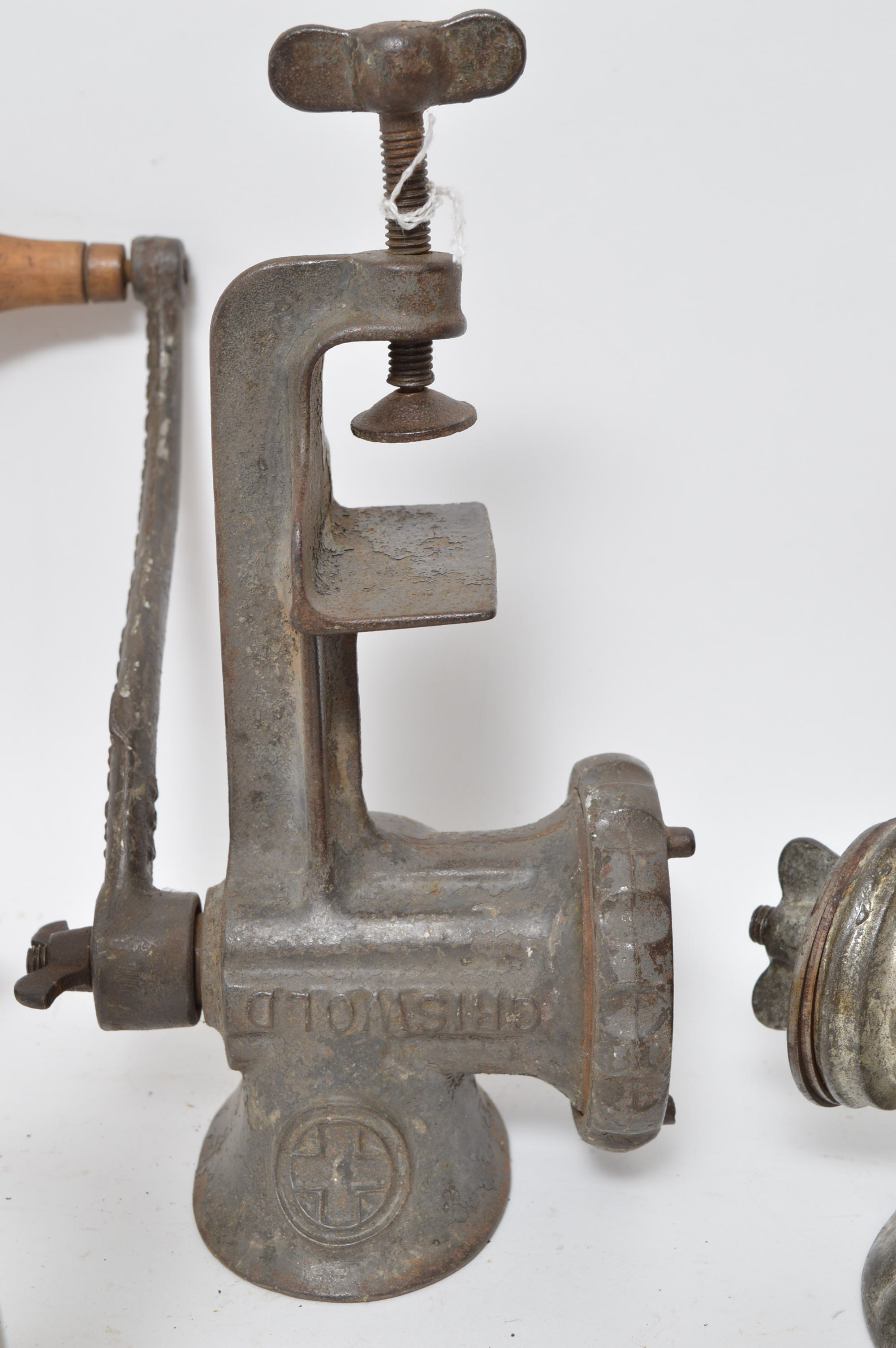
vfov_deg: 37.9
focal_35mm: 52
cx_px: 448
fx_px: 1963
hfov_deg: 25.7
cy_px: 674
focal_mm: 35
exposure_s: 1/80
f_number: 9
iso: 400
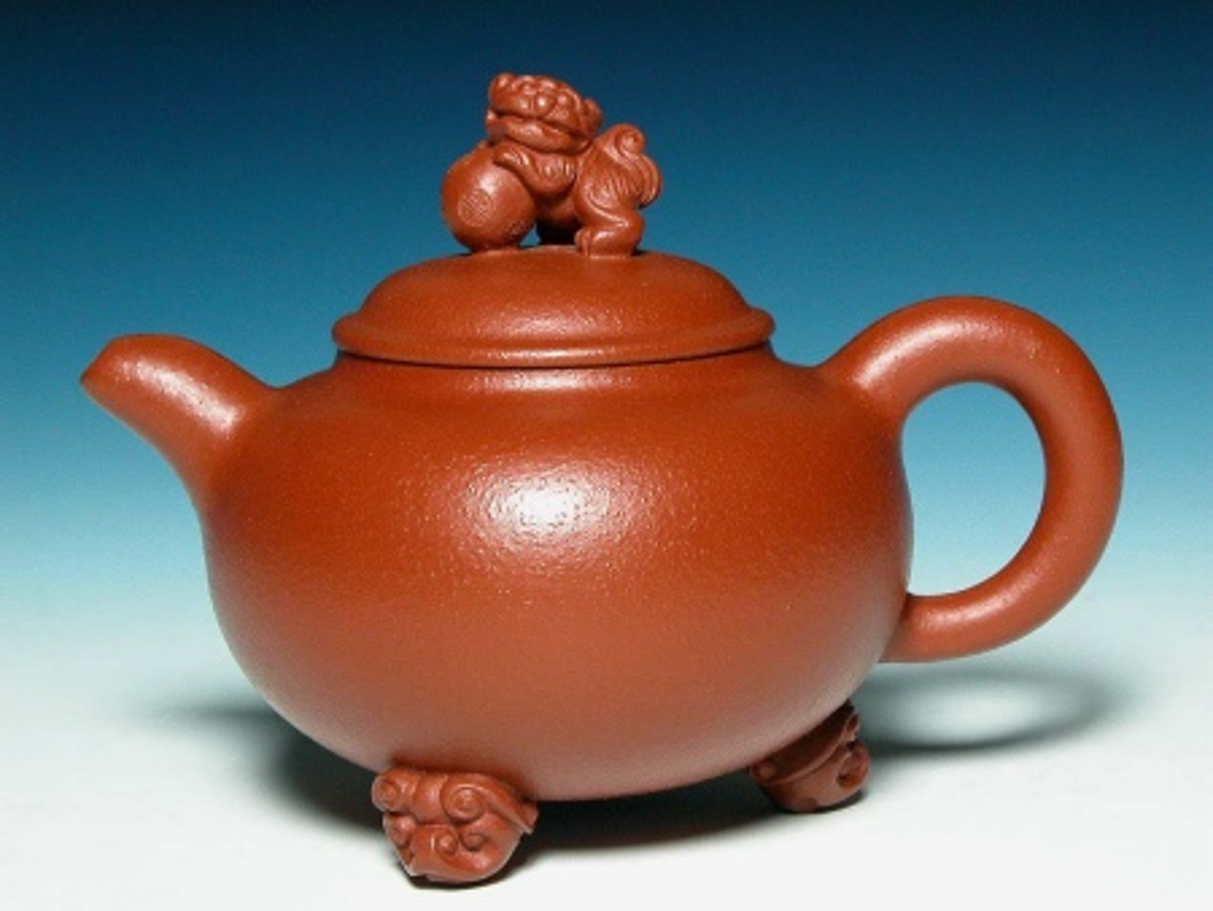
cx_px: 606
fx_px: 3716
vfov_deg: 14.0
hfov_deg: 18.5
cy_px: 456
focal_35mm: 106
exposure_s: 1/3.8
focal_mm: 27.3
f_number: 7.4
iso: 400
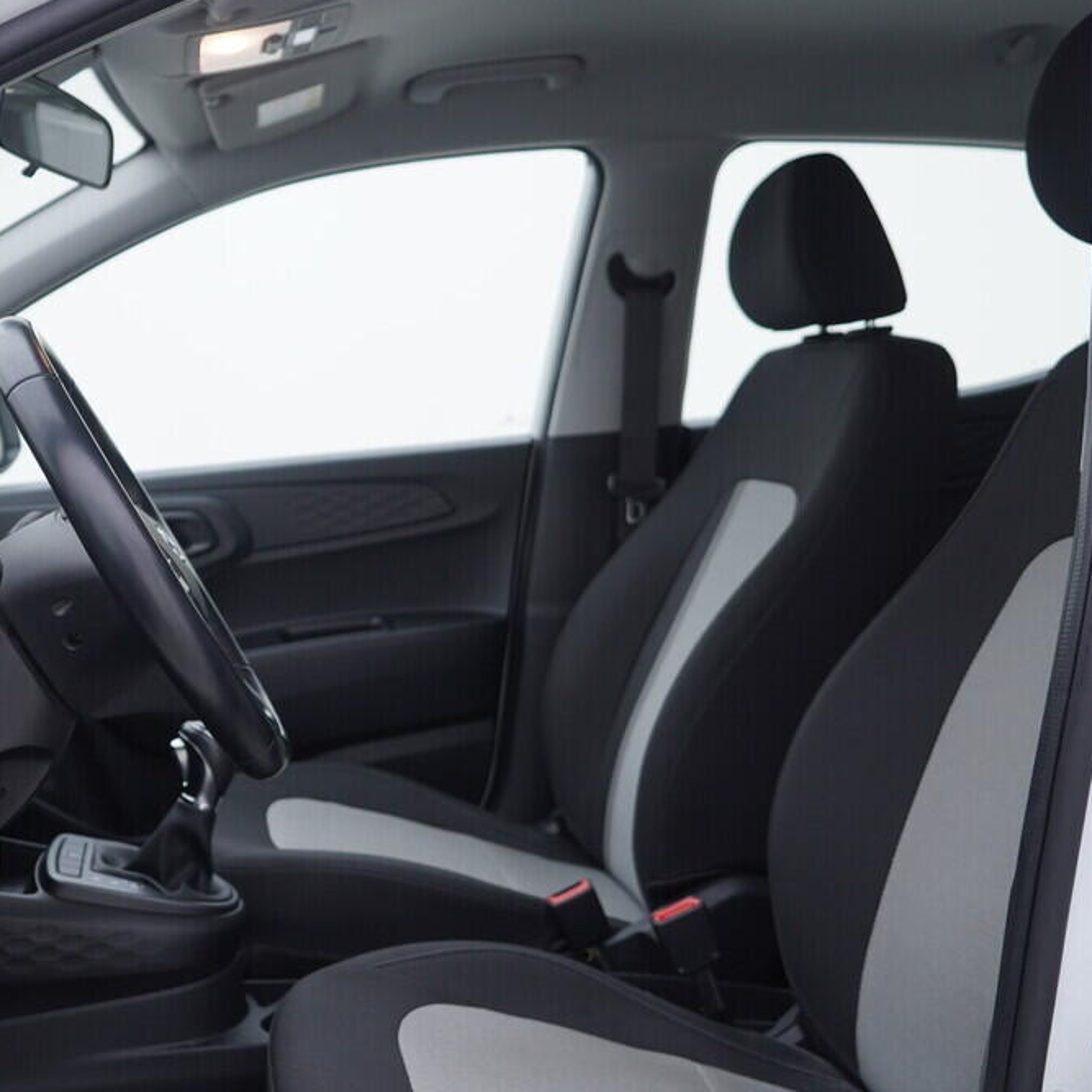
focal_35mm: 47
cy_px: 551
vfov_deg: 36.1
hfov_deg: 35.5
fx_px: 1677
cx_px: 311
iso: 125
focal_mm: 24
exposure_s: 1/50
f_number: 3.2
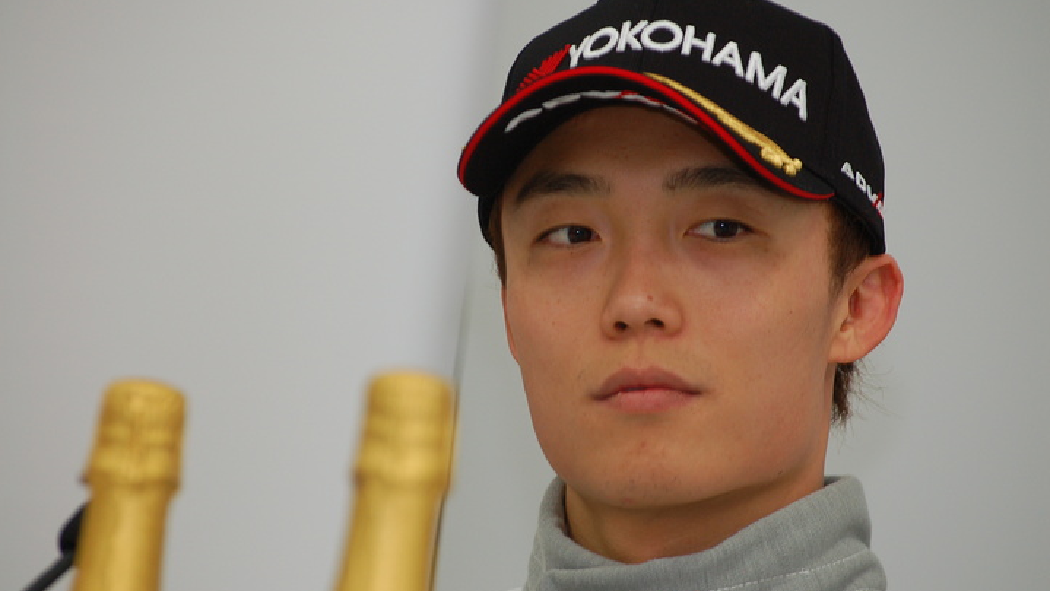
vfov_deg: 5.3
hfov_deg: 9.4
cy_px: 321
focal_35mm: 229
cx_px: 526
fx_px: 6365
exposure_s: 1/60
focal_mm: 145
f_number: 8
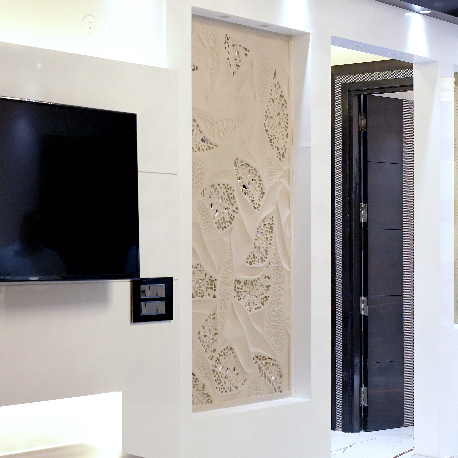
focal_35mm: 76
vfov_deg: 22.8
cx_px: 117
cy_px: 234
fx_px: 1138
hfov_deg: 22.6
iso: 1600
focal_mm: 35
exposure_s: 1/125
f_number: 5
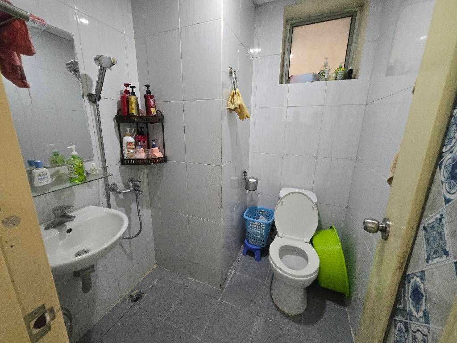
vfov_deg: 89.9
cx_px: 228
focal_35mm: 13
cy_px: 172
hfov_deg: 106.2
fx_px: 172
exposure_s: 1/50
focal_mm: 1.7
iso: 640
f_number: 2.2
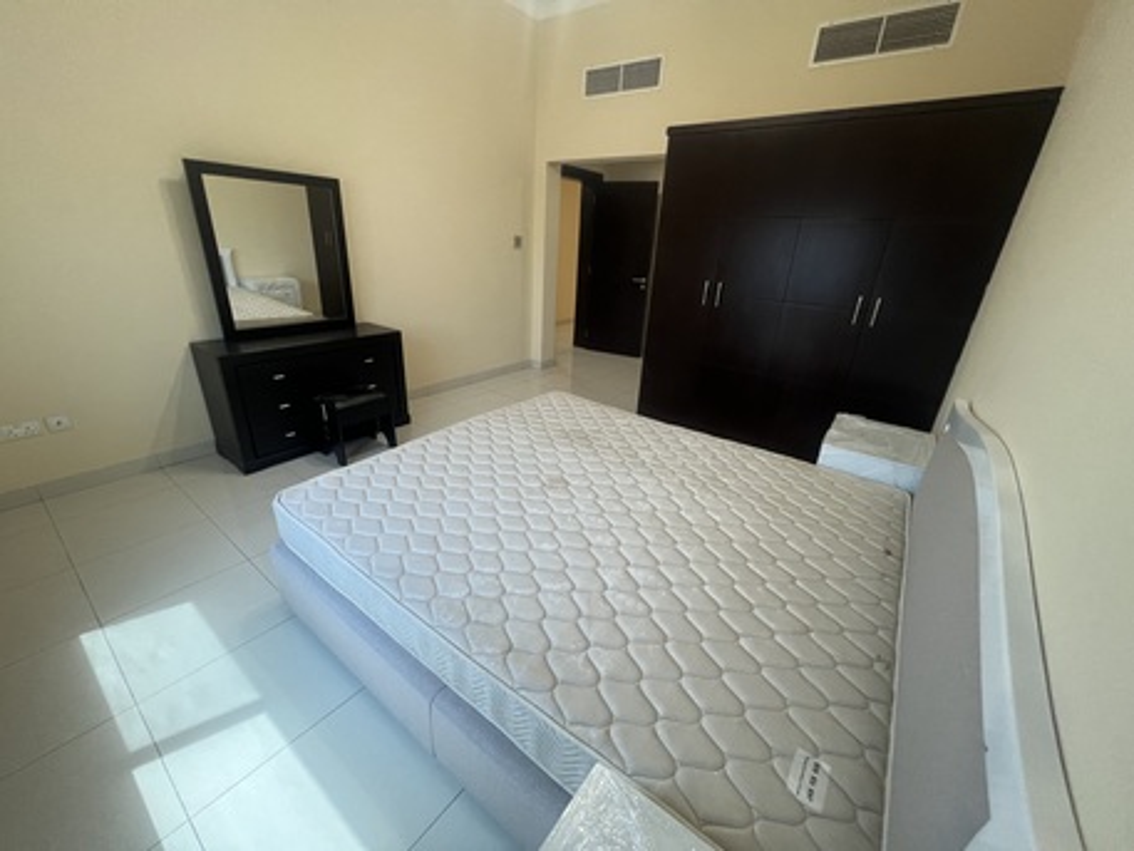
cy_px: 426
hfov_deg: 106.2
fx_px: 426
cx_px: 567
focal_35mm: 13
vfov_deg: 89.9
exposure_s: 1/100
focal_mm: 1.57
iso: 200
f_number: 1.8
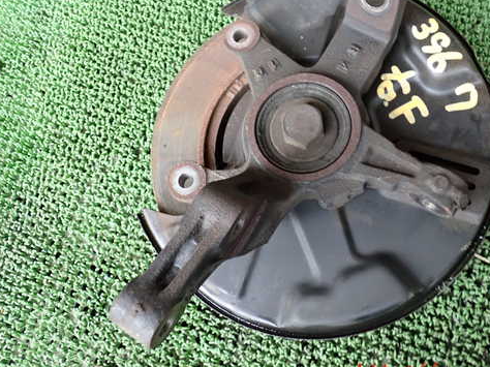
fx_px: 538
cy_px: 154
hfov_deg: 48.8
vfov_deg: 37.6
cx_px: 281
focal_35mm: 38
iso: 200
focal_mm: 5.4
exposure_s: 1/30
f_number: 2.3
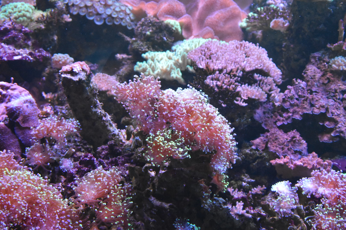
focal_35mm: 82
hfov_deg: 24.6
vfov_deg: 16.6
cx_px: 173
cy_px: 115
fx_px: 793
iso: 3600
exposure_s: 1/125
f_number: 5.6
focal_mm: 55
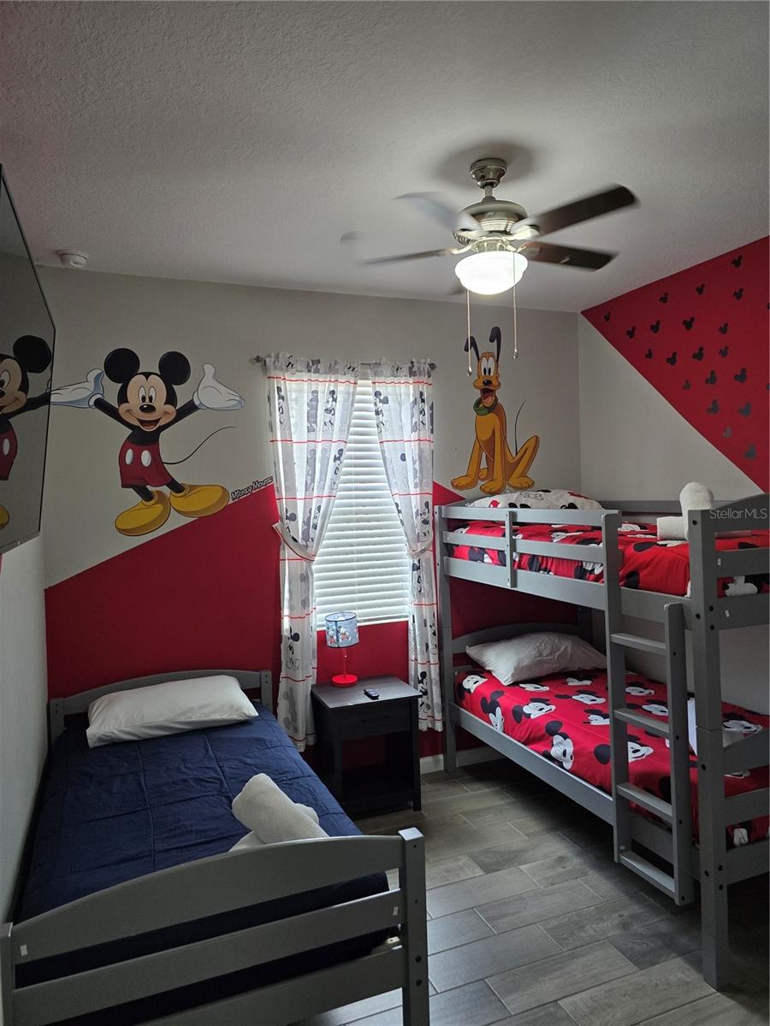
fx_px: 682
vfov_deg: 73.9
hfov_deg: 58.9
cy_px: 513
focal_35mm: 23
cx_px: 385
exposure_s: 1/120
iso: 320
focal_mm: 6.3
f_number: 1.7
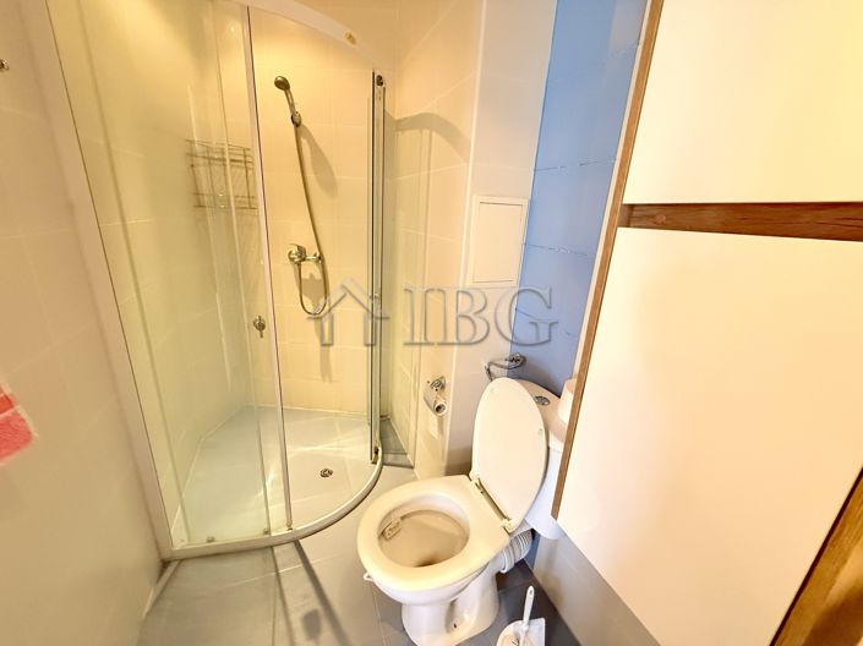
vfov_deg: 85.6
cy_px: 323
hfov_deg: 102.1
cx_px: 432
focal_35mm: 14
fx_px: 349
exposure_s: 1/50
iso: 500
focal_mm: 2.22
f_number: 2.2
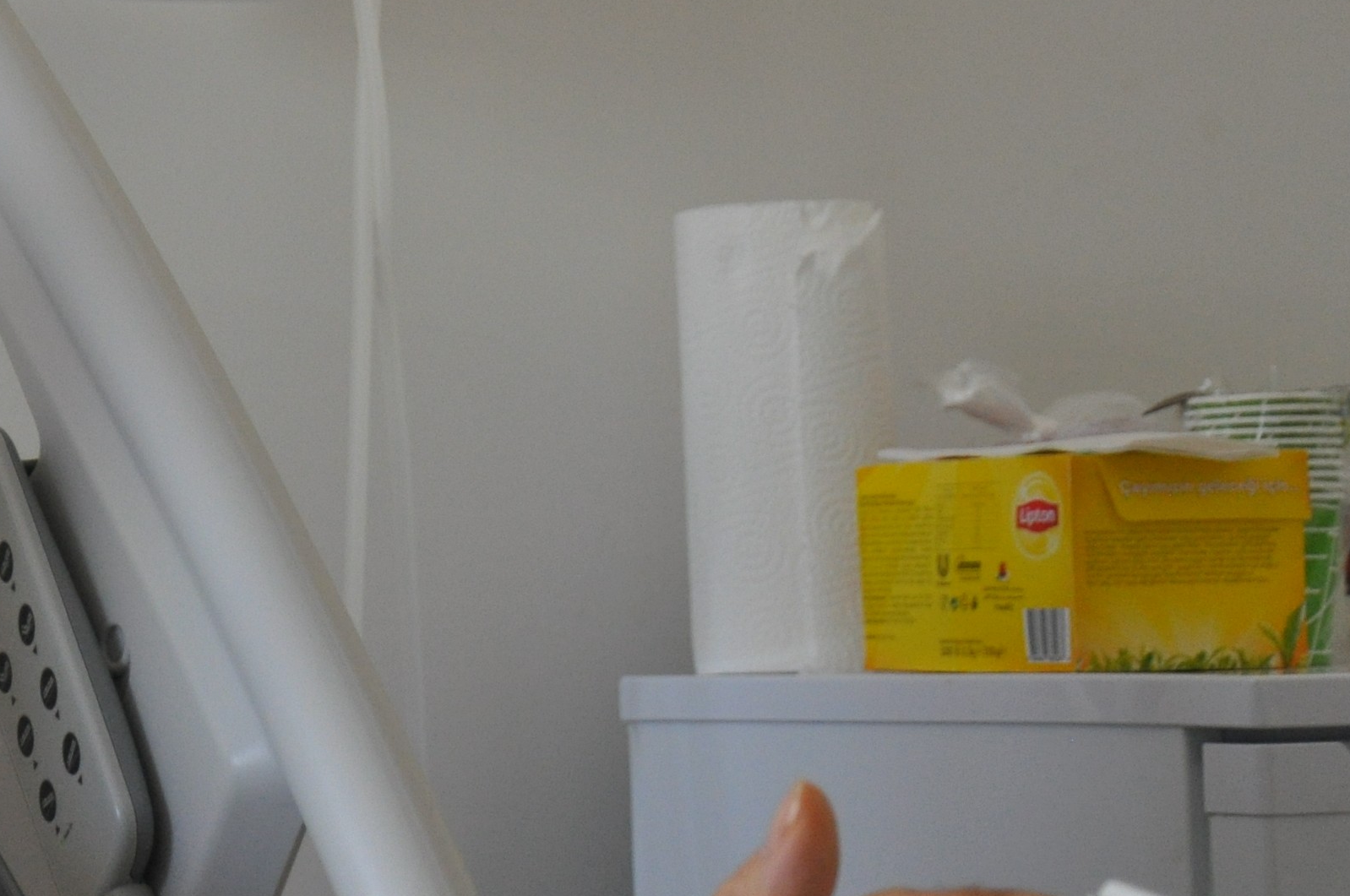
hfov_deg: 12.4
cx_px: -335
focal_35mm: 161
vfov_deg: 8.5
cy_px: 182
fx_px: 6029
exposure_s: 1/100
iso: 800
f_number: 4.8
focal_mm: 40
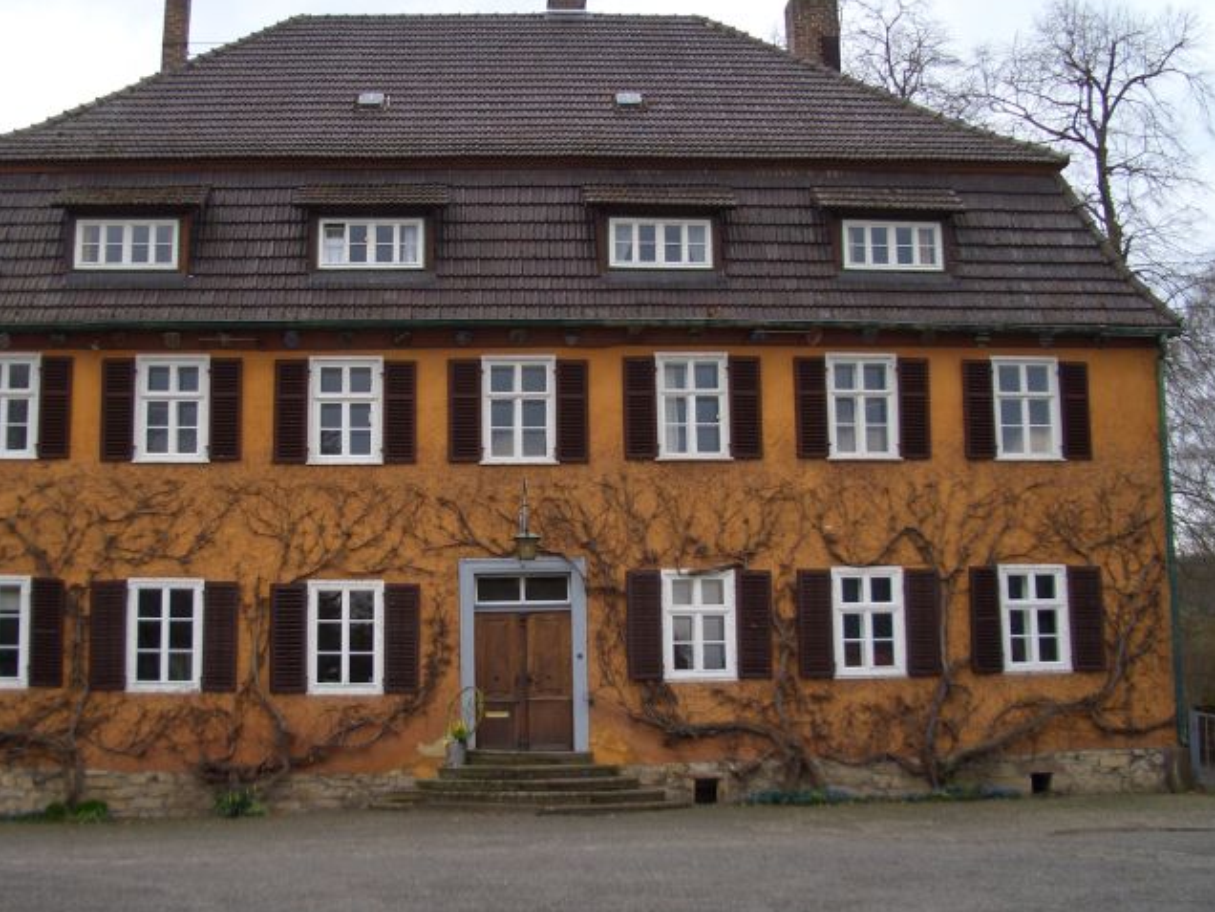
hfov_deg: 42.9
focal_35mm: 44
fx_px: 1544
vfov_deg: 32.9
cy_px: 465
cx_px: 535
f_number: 2.6
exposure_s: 1/200
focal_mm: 5.8
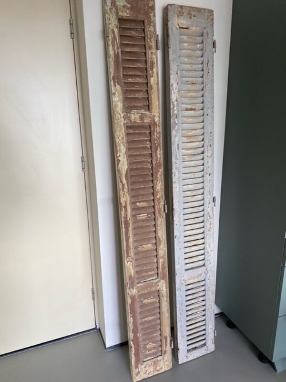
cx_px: 143
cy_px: 191
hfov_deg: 53.1
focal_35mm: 26
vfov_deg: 67.3
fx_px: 286
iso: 80
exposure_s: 1/100
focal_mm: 4.25
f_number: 1.8
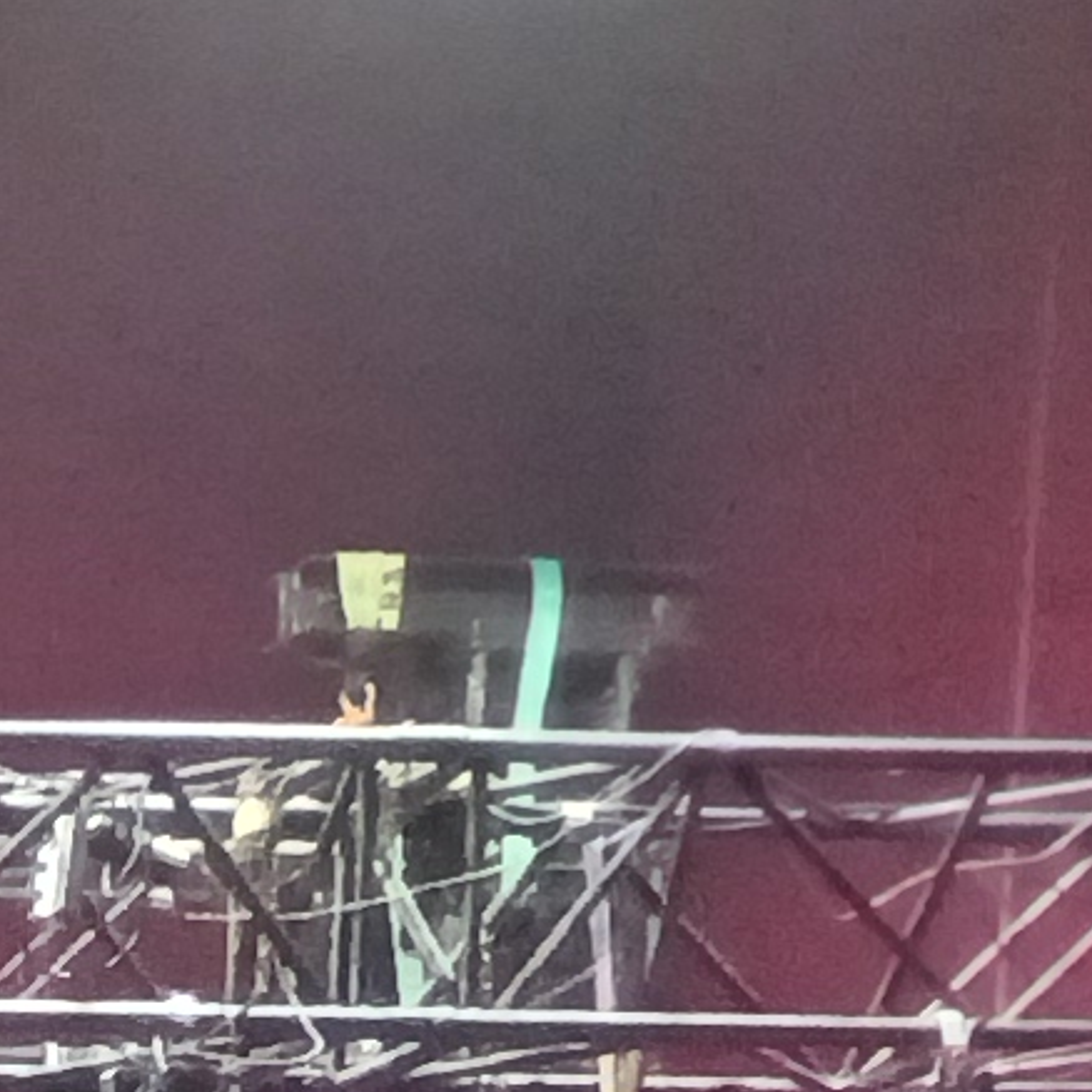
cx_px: -3630
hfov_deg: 6.3
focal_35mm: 214
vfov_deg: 7.0
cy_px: 3675
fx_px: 7638
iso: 400
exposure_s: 1/25
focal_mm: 3.98
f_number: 1.8
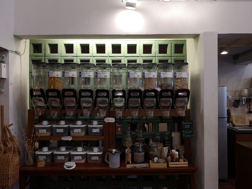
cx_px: 126
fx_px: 197
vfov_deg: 51.4
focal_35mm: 27
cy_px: 94
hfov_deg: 65.3
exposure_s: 1/100
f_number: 1.8
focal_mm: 3.95
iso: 320
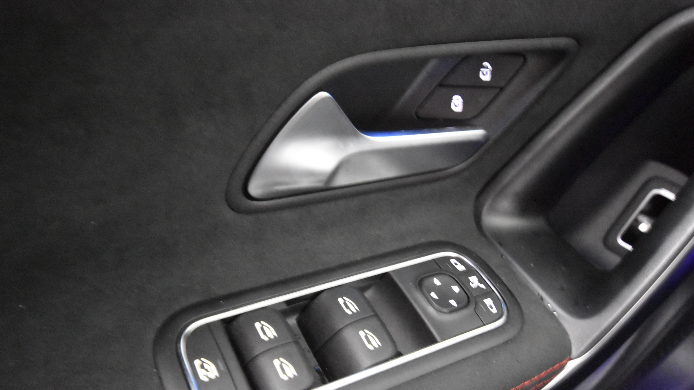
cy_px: 224
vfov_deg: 36.6
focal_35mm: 32
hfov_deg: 61.0
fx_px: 589
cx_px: 342
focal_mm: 20
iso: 12800
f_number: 5.6
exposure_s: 1/8
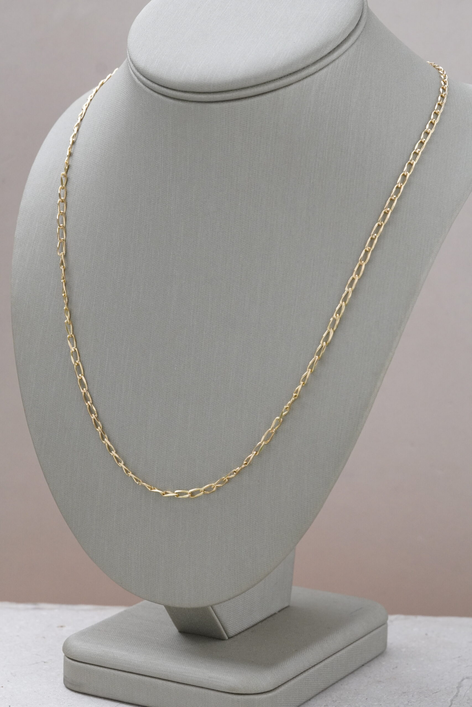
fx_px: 2065
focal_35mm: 105
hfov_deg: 13.0
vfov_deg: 19.5
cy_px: 354
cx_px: 236
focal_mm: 70
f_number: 9
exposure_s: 1/200
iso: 1600
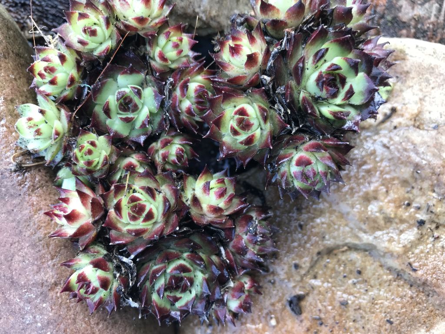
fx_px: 360
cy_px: 167
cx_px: 222
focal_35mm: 28
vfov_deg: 49.7
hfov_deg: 63.4
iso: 25
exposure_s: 1/100
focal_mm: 3.99
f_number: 1.8
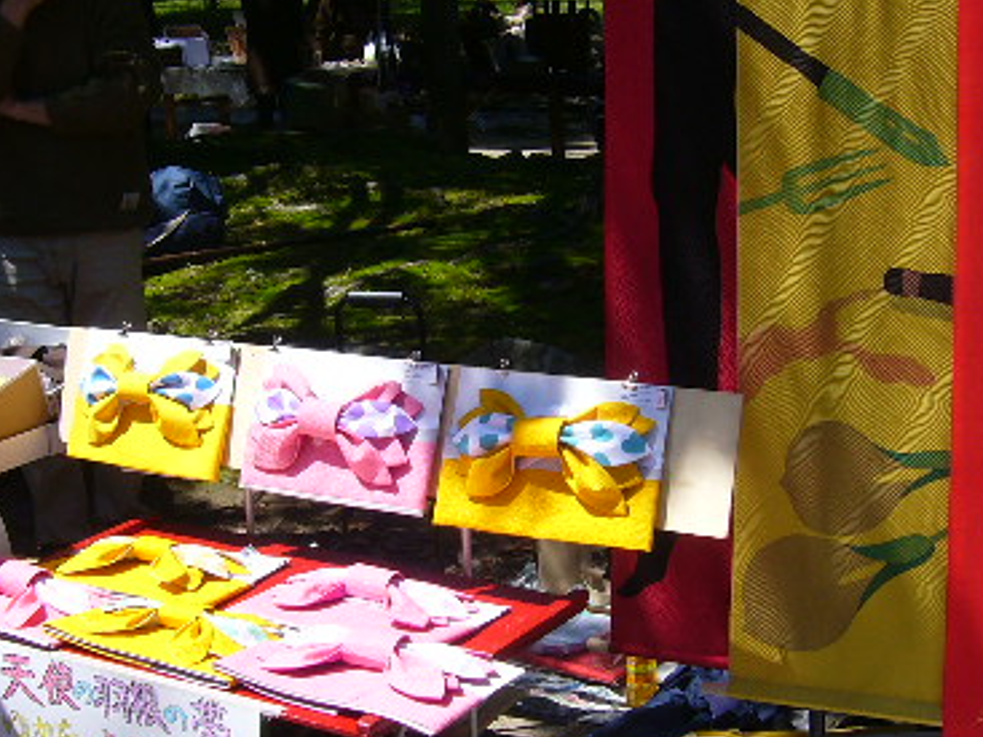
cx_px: 466
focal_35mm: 61
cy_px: 343
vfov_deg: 24.0
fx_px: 1732
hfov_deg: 31.7
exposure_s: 1/250
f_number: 5.6
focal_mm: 5.8
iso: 80
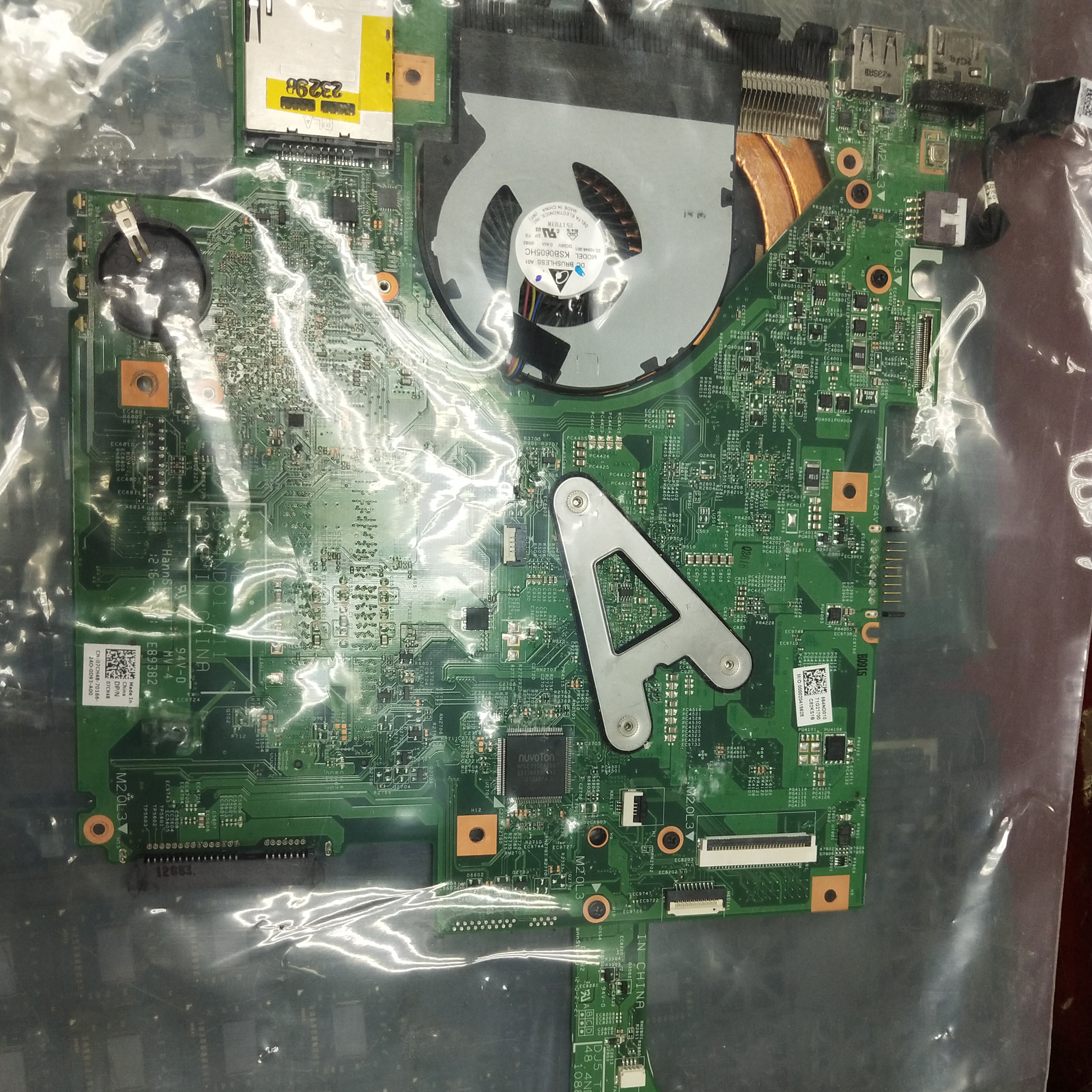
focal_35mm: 36
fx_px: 1285
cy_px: 688
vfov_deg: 45.6
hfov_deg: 46.0
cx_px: 538
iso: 205
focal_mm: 3.95
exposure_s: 1/100
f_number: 1.8
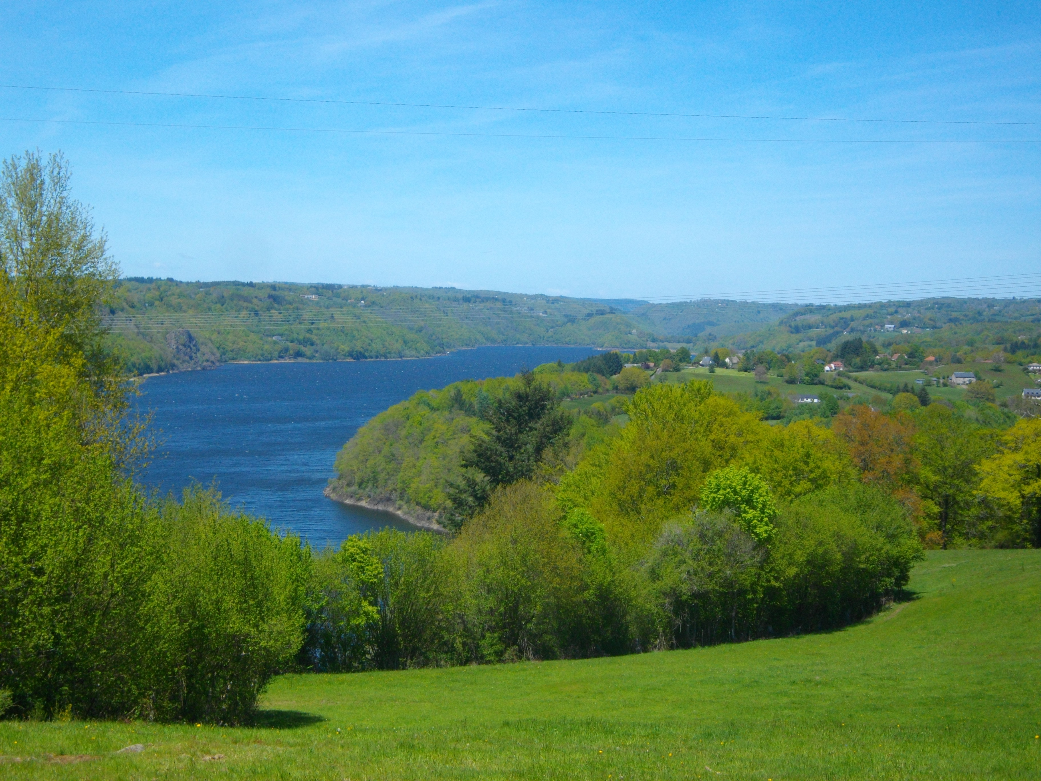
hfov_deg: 31.7
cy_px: 390
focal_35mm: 61
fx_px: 1834
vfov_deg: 24.0
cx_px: 520
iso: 100
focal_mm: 11
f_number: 12.5
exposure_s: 1/100
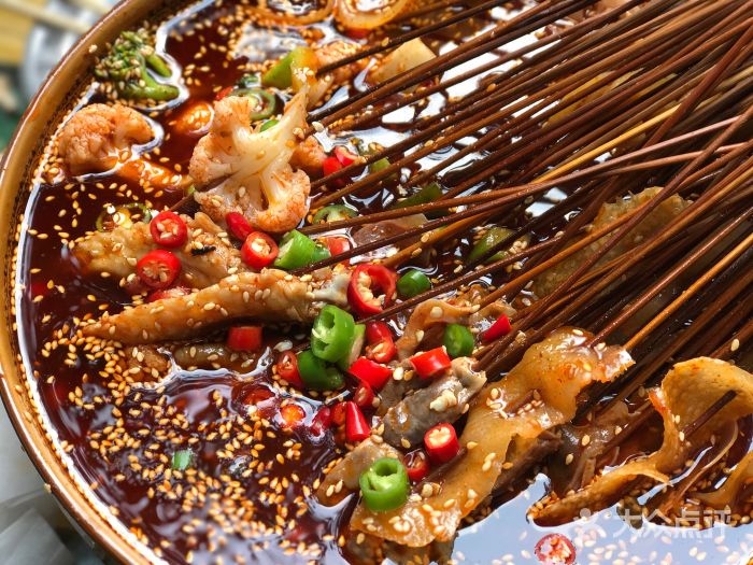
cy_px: 282
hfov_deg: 33.8
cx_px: 376
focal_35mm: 57
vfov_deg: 25.7
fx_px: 1240
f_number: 2.8
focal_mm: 6.6
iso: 32
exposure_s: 1/50
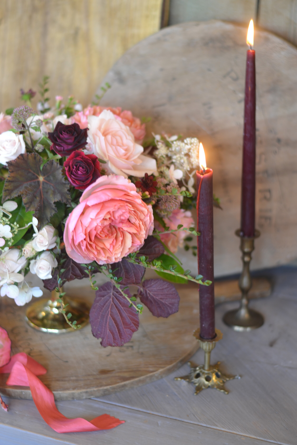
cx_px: 148
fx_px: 928
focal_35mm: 75
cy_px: 222
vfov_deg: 27.0
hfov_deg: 18.2
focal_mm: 50
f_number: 1.8
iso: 100
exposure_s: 1/30
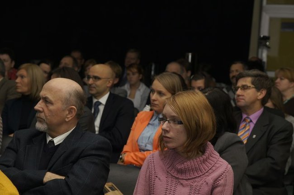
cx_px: 147
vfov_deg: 13.0
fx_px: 857
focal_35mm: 105
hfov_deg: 19.5
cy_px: 98
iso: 200
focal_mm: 70
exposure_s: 1/125
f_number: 5.6
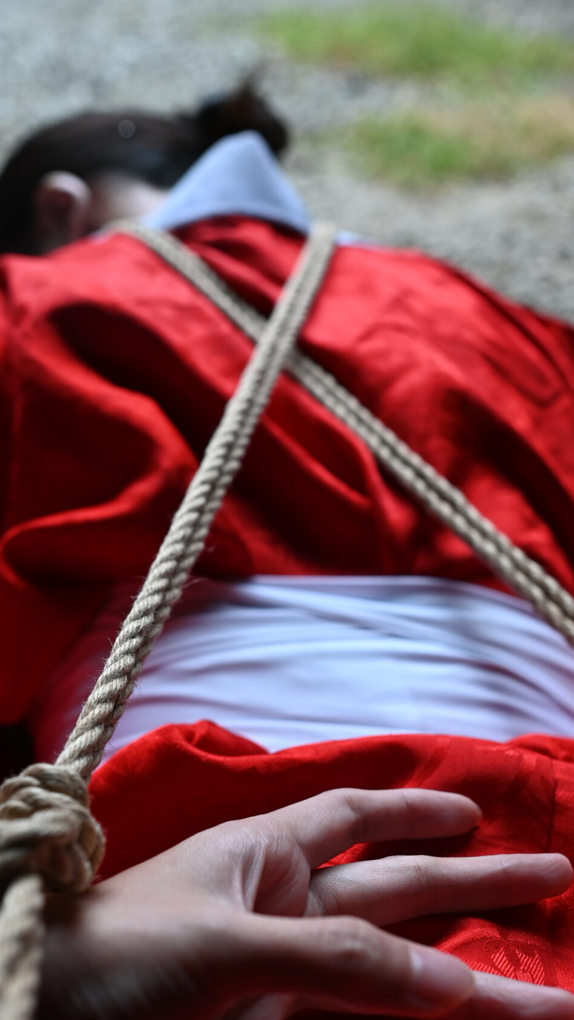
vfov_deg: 52.2
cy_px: 637
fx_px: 1028
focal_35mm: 38
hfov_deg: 31.2
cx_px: 275
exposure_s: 1/250
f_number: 3.5
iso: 400
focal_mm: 24
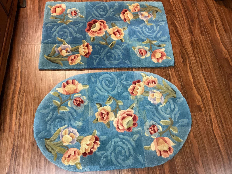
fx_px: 208
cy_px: 87
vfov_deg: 45.4
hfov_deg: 58.3
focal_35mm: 31
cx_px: 116
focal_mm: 3.3
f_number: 2.4
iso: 320
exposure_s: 1/33
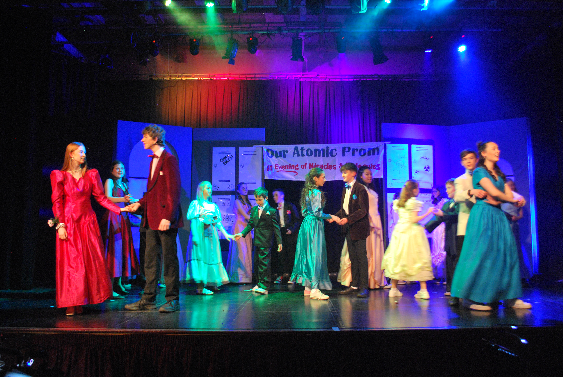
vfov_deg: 43.7
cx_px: 282
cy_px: 188
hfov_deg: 61.9
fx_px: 470
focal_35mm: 30
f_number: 3.8
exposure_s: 1/20
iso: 800
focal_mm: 20
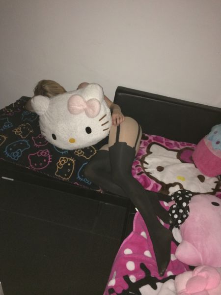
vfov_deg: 60.0
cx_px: 110
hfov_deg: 46.8
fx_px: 255
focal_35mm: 30
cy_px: 148
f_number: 2.2
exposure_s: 1/16
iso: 200
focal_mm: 4.12
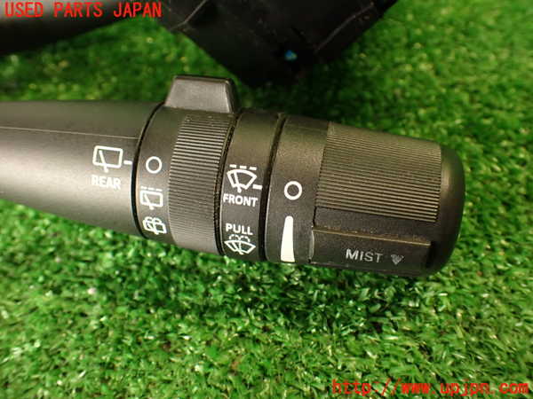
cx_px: 266
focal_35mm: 32
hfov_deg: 56.8
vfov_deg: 44.2
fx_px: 493
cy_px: 200
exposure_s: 1/30
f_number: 2.4
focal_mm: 5.79
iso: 320
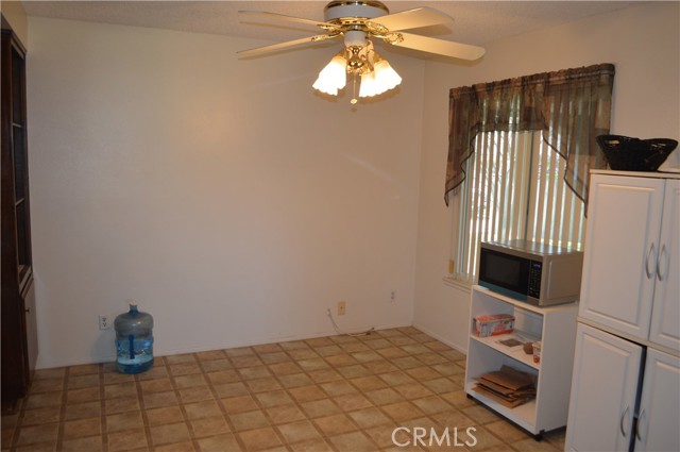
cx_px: 340
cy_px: 226
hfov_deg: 67.4
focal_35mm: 27
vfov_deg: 47.8
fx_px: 509
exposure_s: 1/80
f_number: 4
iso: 400
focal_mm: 18
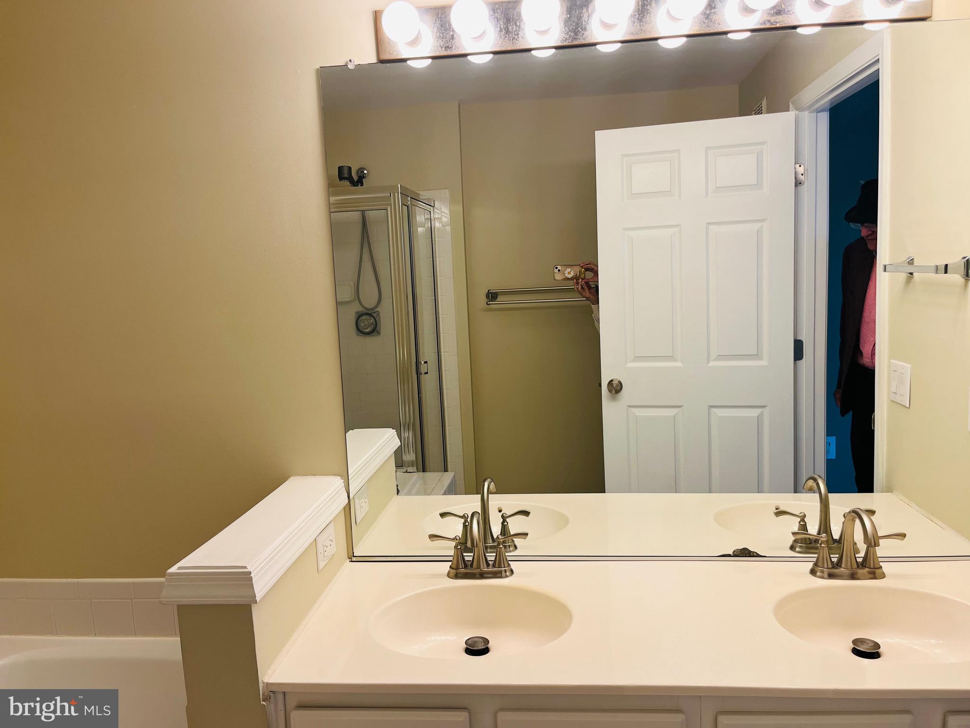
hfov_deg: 67.3
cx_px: 485
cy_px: 364
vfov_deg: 53.1
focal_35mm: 26
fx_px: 729
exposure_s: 1/120
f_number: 1.6
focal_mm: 5.1
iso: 64
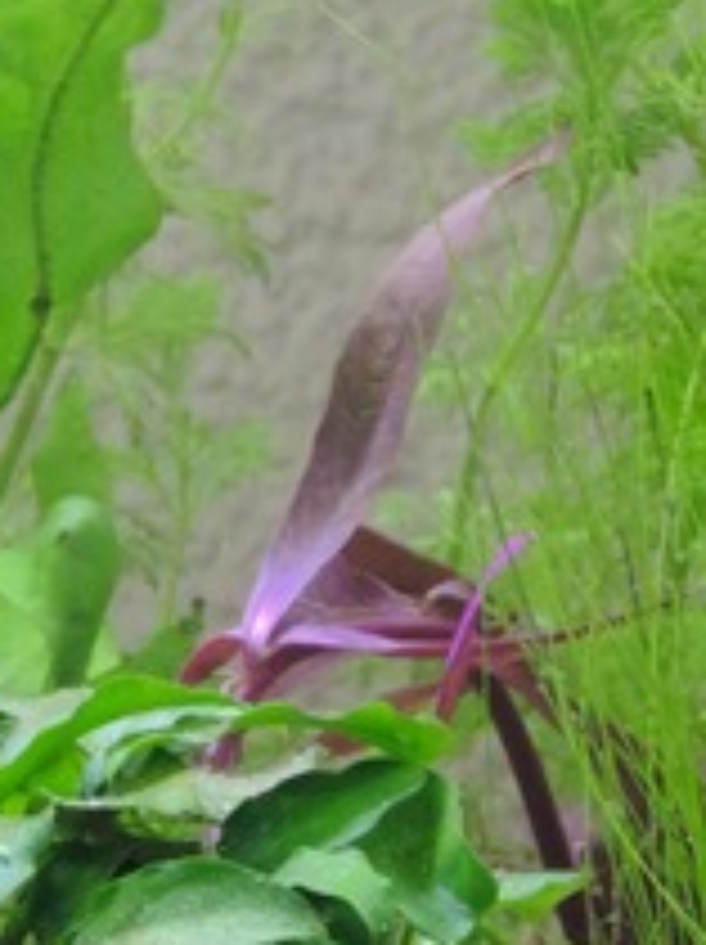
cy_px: 549
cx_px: 4
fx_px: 24960
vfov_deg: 2.2
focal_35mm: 916
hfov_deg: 1.6
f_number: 4.8
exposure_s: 1/25
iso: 800
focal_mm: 53.5
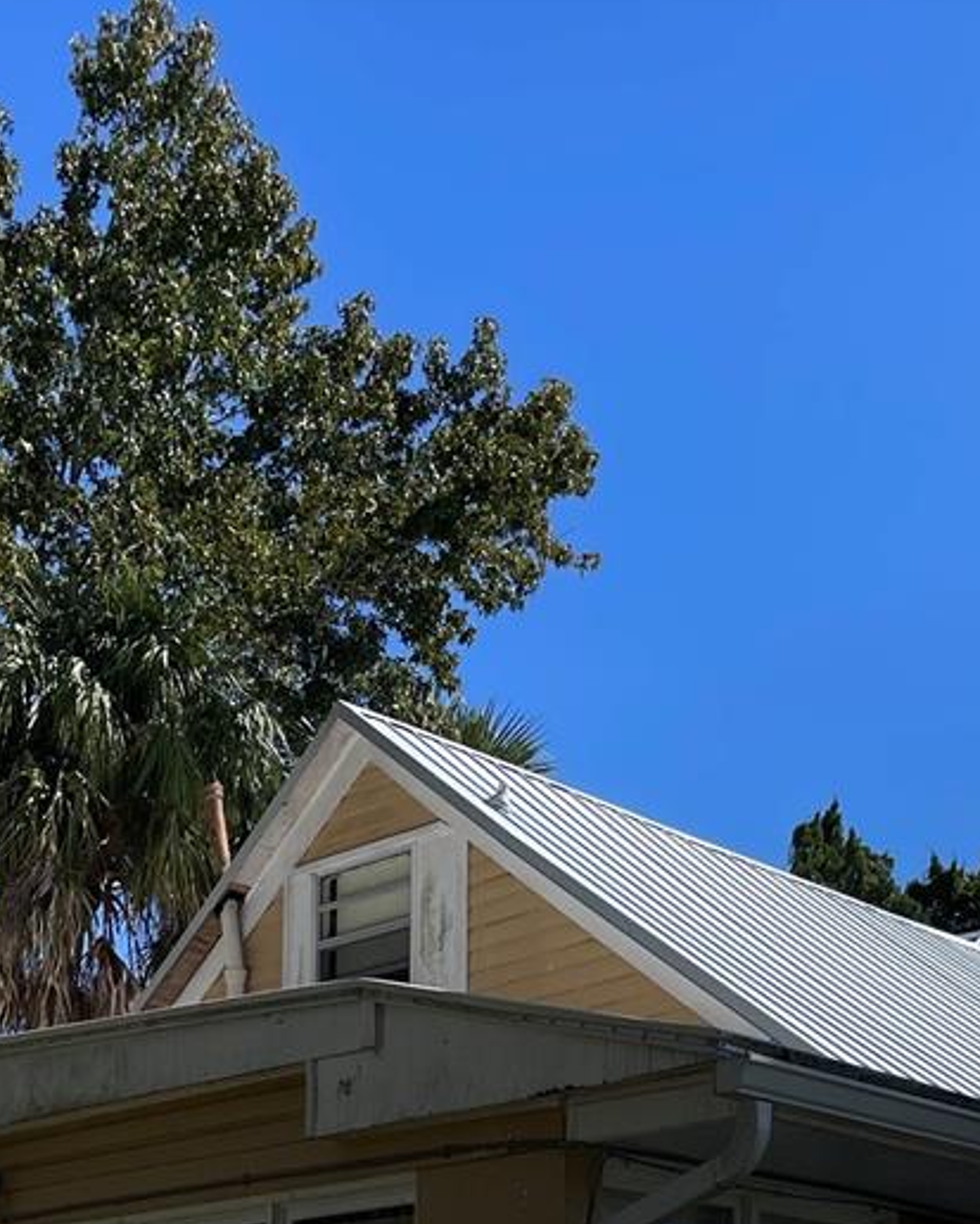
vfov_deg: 28.5
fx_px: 2138
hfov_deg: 25.8
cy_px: 1407
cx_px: 588
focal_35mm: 59
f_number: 1.6
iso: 32
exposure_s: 1/5917
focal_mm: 5.1
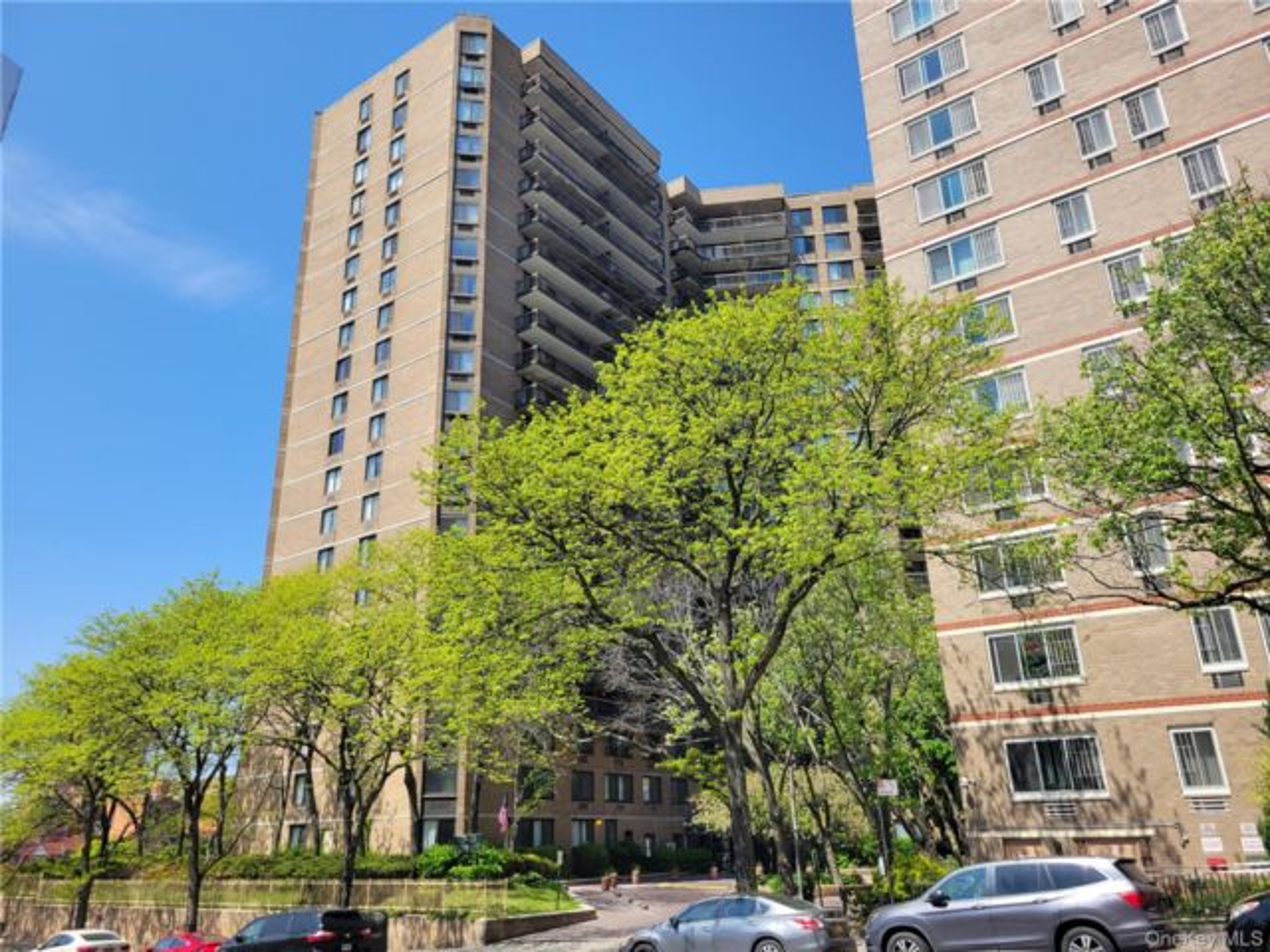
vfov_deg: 53.1
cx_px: 635
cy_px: 476
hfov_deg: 67.3
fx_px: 954
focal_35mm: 26
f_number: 1.8
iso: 40
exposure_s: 1/1632
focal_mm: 5.4
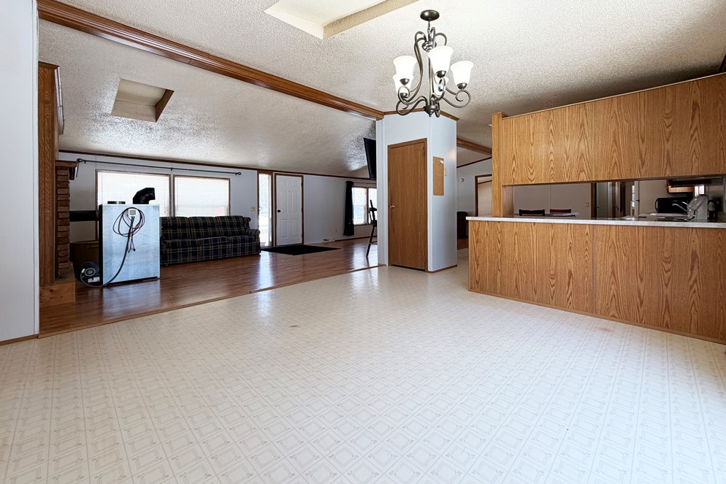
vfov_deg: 76.9
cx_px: 370
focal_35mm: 15
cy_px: 207
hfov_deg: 100.4
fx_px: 303
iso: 64
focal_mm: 2.22
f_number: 2.2
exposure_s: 1/120
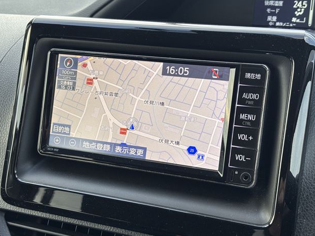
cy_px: 119
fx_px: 491
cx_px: 158
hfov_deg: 35.5
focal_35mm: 54
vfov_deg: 27.0
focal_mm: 5.96
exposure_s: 1/50
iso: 40
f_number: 1.6
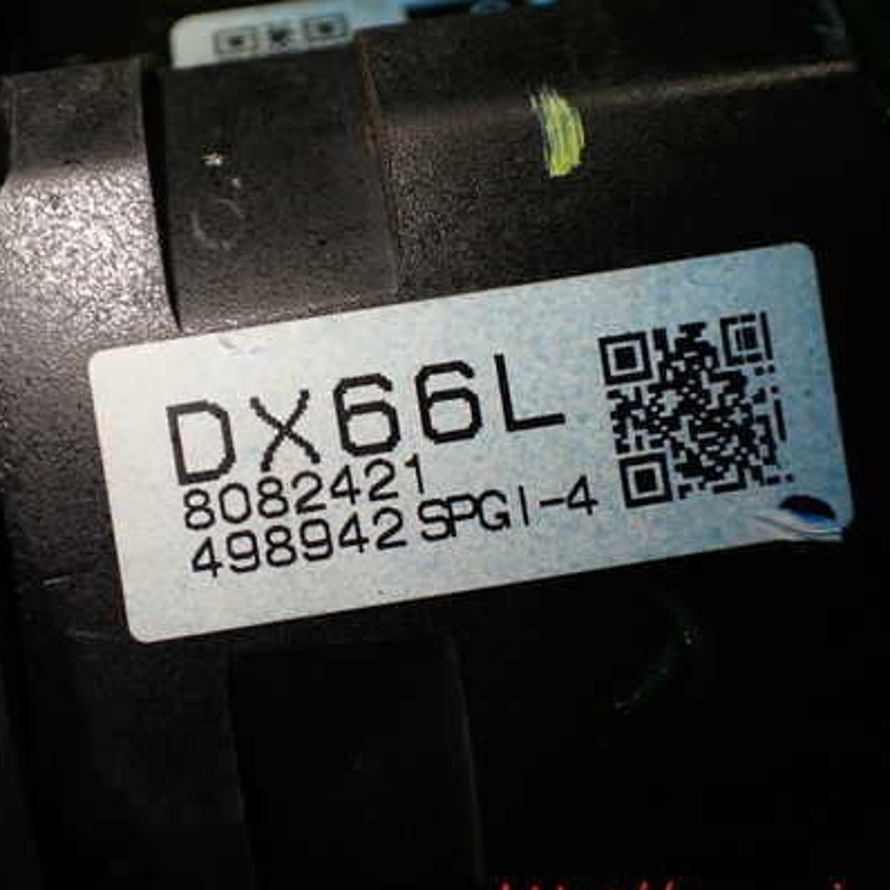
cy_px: 432
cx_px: 335
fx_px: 1164
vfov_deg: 41.9
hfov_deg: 41.6
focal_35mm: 40
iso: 100
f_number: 2.3
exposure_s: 1/125
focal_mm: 5.4
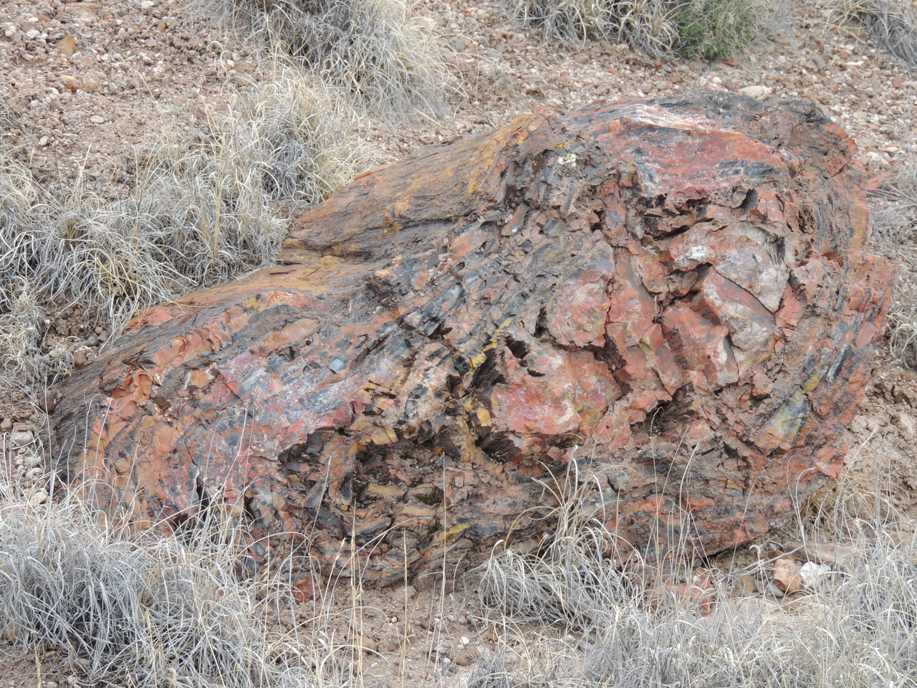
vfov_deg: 8.7
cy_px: 344
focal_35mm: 170
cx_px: 458
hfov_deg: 11.6
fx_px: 4503
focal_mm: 30.3
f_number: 4.5
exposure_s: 1/125
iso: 100
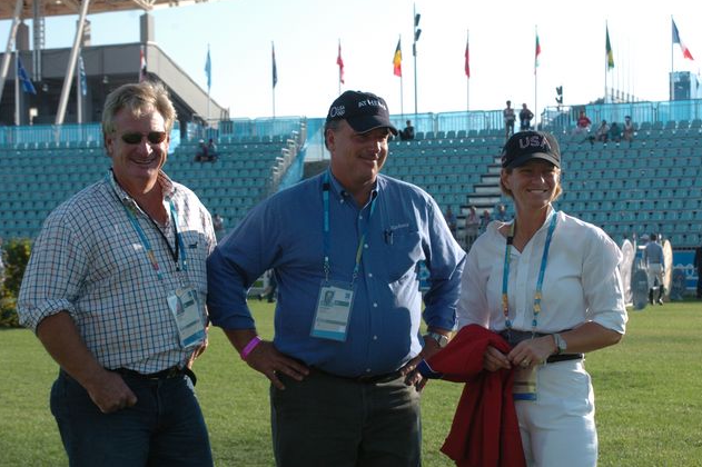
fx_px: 1540
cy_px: 232
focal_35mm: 79
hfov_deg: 25.7
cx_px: 354
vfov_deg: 17.3
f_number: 9
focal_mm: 52
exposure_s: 1/500
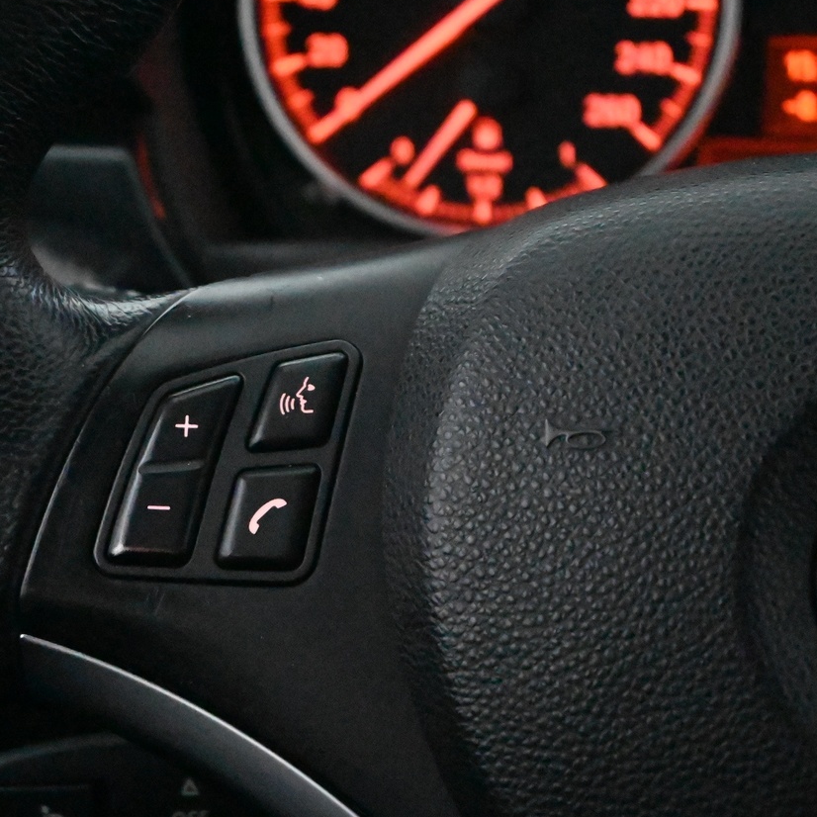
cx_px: 326
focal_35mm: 125
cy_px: 424
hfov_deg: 13.9
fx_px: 3338
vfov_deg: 14.0
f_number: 6.3
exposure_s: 1/80
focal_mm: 50
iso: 25600
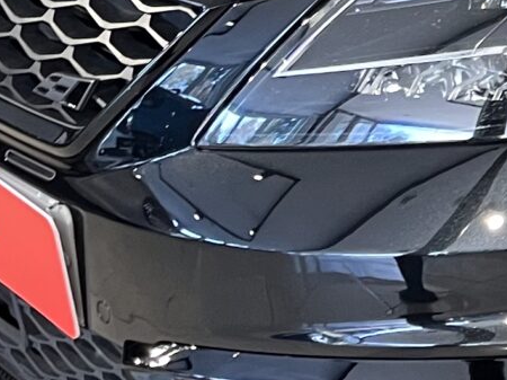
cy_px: -342
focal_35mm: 148
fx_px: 2167
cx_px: 980
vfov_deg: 9.5
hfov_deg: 12.0
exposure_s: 1/50
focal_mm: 5.1
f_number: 1.6
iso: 125
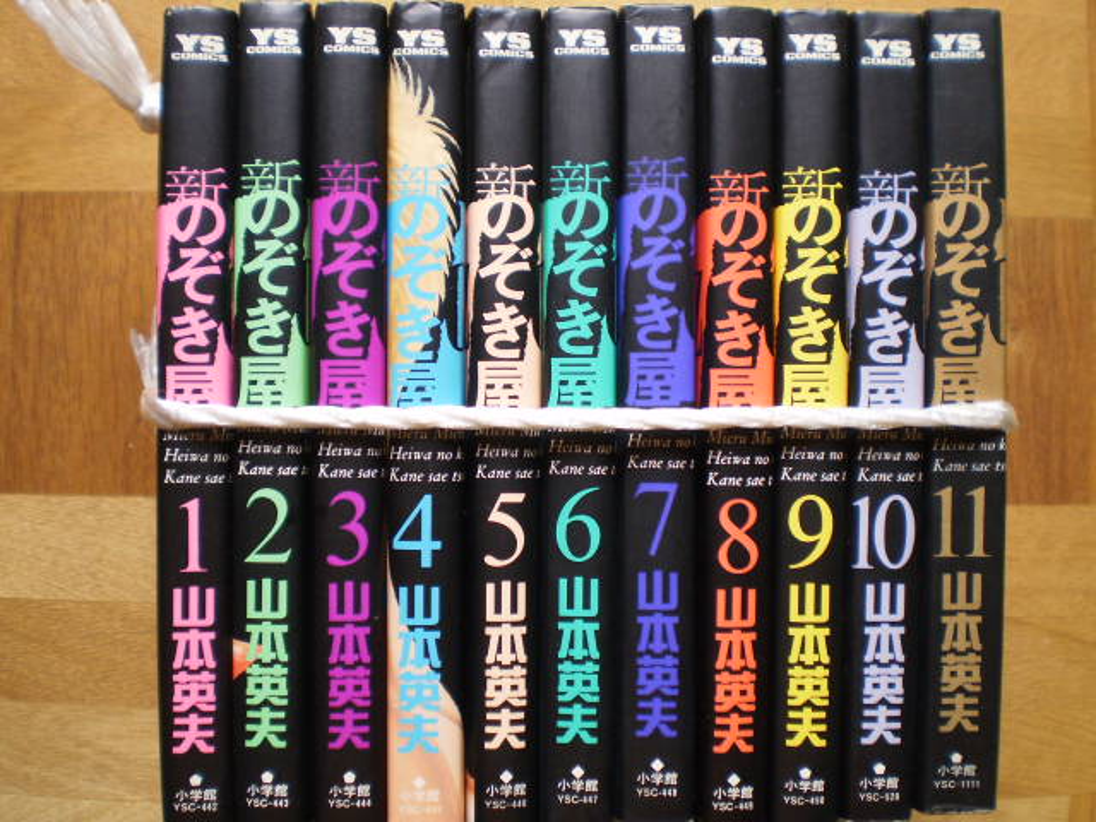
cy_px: 411
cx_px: 548
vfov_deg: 39.7
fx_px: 1140
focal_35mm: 36
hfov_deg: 51.4
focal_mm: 6.3
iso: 125
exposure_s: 1/30
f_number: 3.1
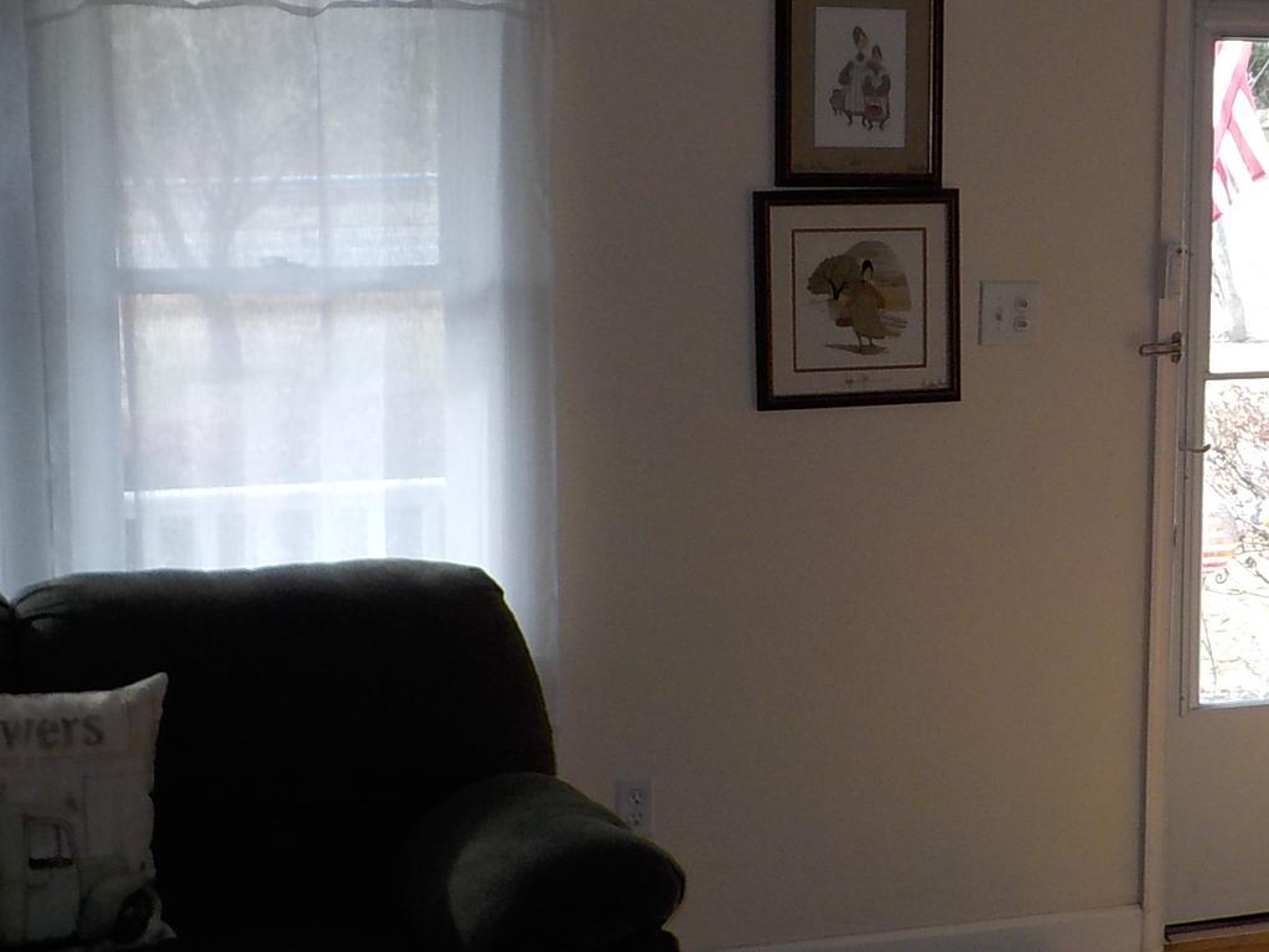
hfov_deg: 31.5
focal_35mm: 60
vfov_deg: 24.4
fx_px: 2200
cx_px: 973
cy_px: 388
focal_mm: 4.1
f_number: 3.3
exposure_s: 1/40
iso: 125
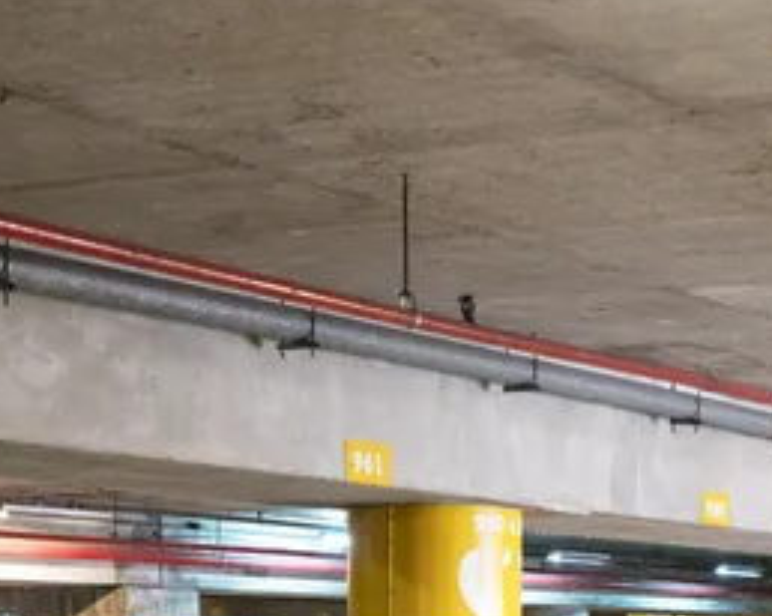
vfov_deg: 14.7
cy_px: 688
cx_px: 622
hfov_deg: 18.6
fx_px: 2329
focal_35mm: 102
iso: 3200
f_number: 4
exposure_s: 1/60
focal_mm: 35
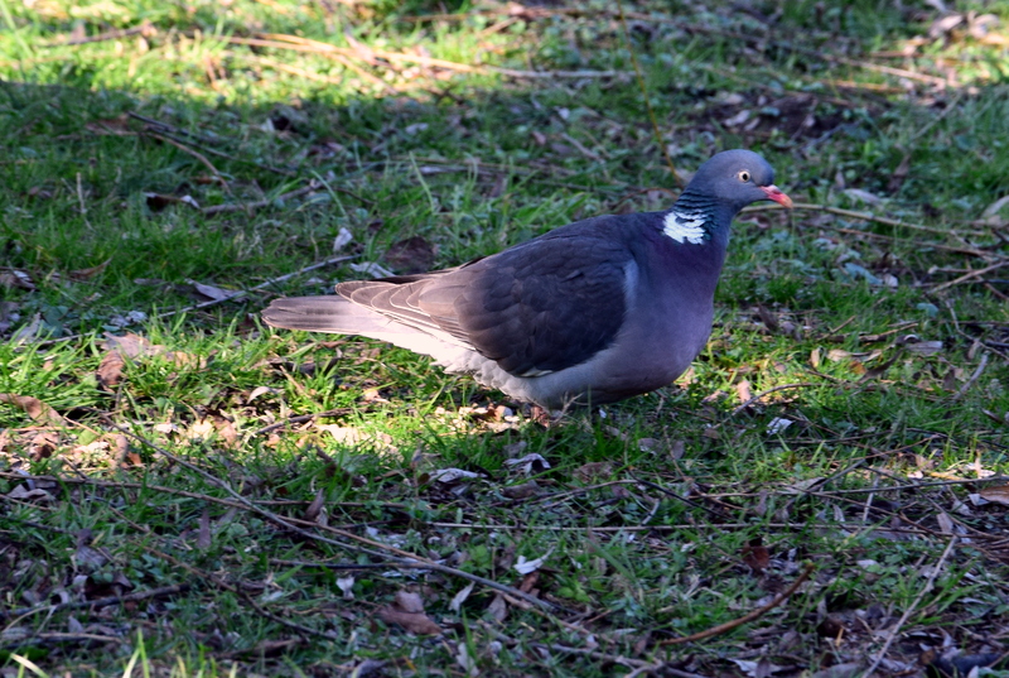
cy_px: 339
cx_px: 504
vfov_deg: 8.8
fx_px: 4423
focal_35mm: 158
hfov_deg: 13.0
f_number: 9
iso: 400
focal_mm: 105
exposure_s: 1/125
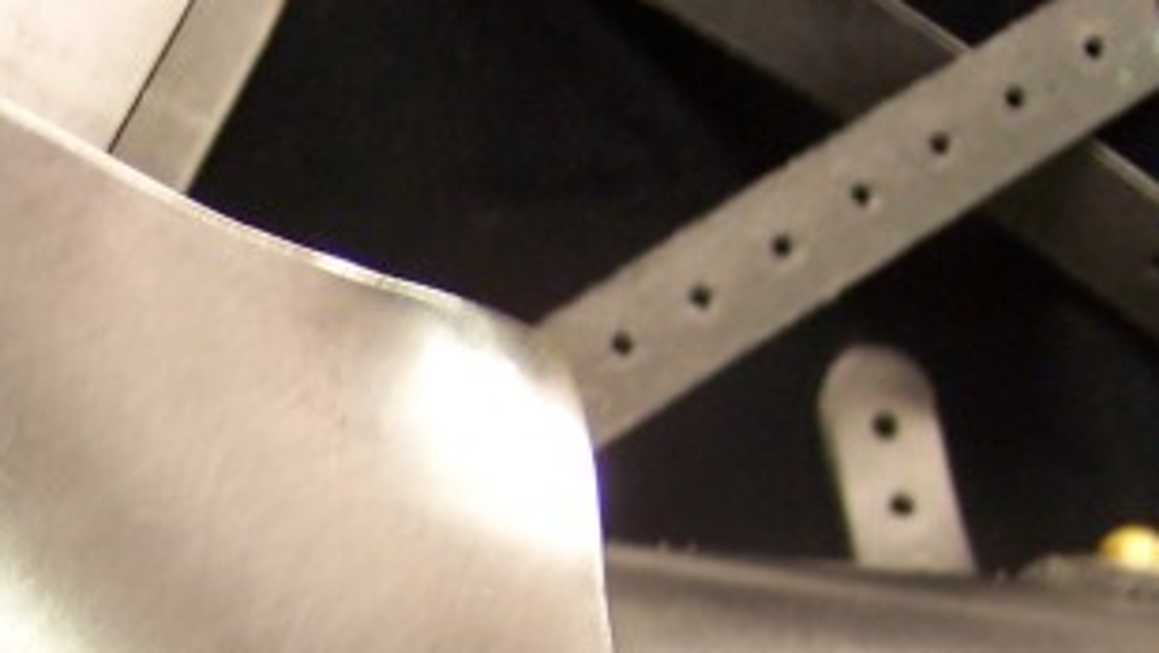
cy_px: 822
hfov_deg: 23.7
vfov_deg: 13.2
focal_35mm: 89
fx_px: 2736
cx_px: 287
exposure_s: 1/10
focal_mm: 8
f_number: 2.8
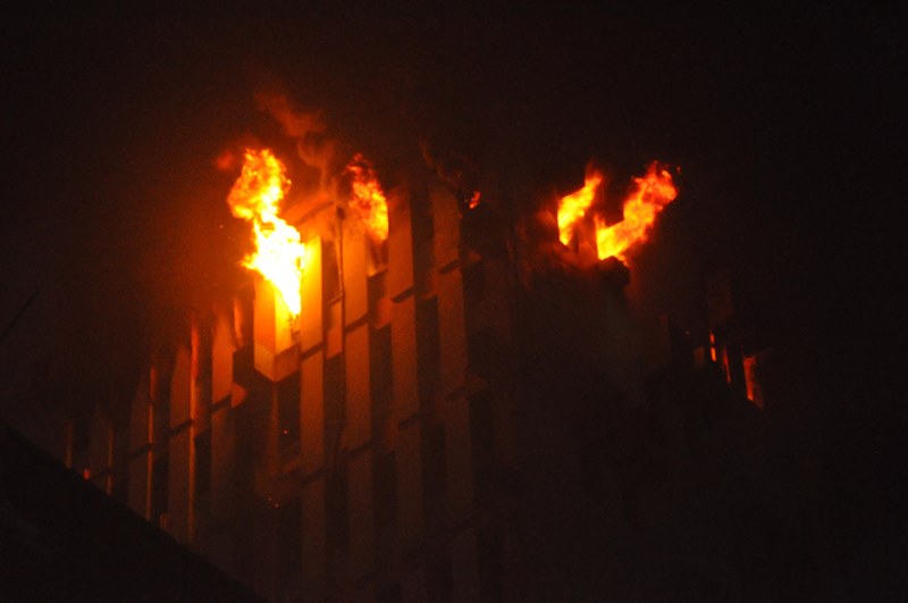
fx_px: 3022
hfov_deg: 17.1
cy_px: 302
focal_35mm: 120
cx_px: 454
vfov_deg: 11.4
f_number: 4.5
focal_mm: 80
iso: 2500
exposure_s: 1/125
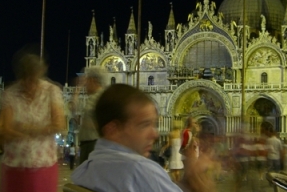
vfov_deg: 15.6
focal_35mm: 88
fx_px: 702
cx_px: 136
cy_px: 77
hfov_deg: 23.1
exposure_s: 2.5
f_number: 2.8
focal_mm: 7.9
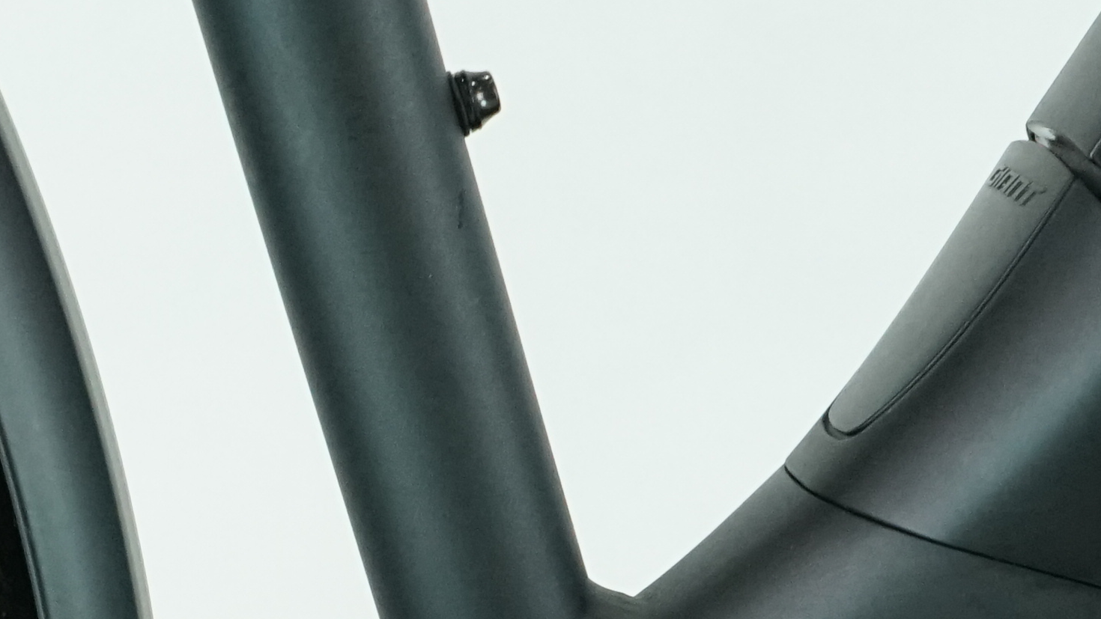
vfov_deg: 9.1
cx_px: -241
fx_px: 3620
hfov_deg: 16.5
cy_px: 1332
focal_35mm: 124
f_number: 7.1
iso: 3200
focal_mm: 29
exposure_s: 1/200
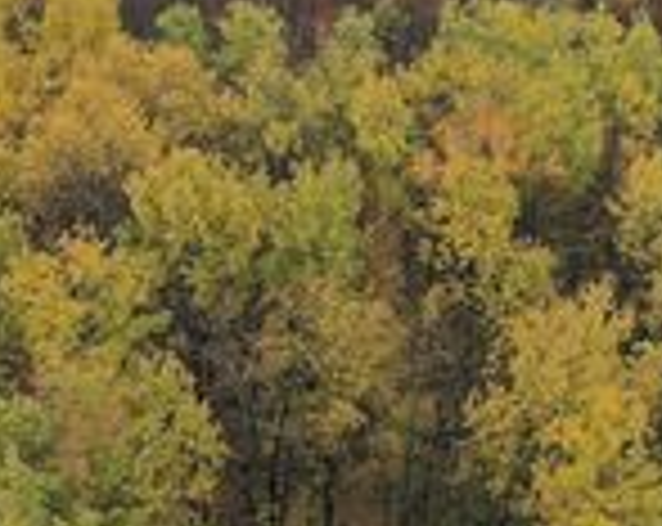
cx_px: 797
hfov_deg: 22.8
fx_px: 1506
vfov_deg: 19.1
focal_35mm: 77
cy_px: -47
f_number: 4.5
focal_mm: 10.26
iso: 100
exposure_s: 1/120
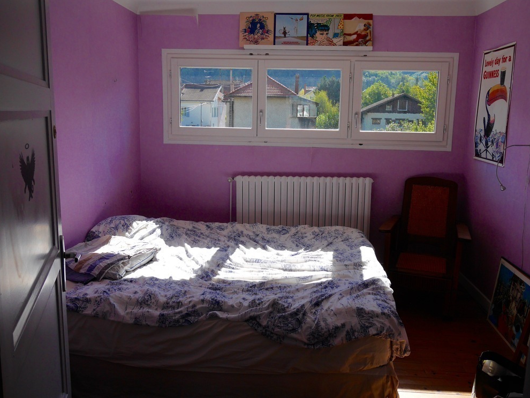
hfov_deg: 58.3
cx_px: 271
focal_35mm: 31
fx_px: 475
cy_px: 193
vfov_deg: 45.5
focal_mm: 15
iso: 200
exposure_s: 1/500
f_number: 5
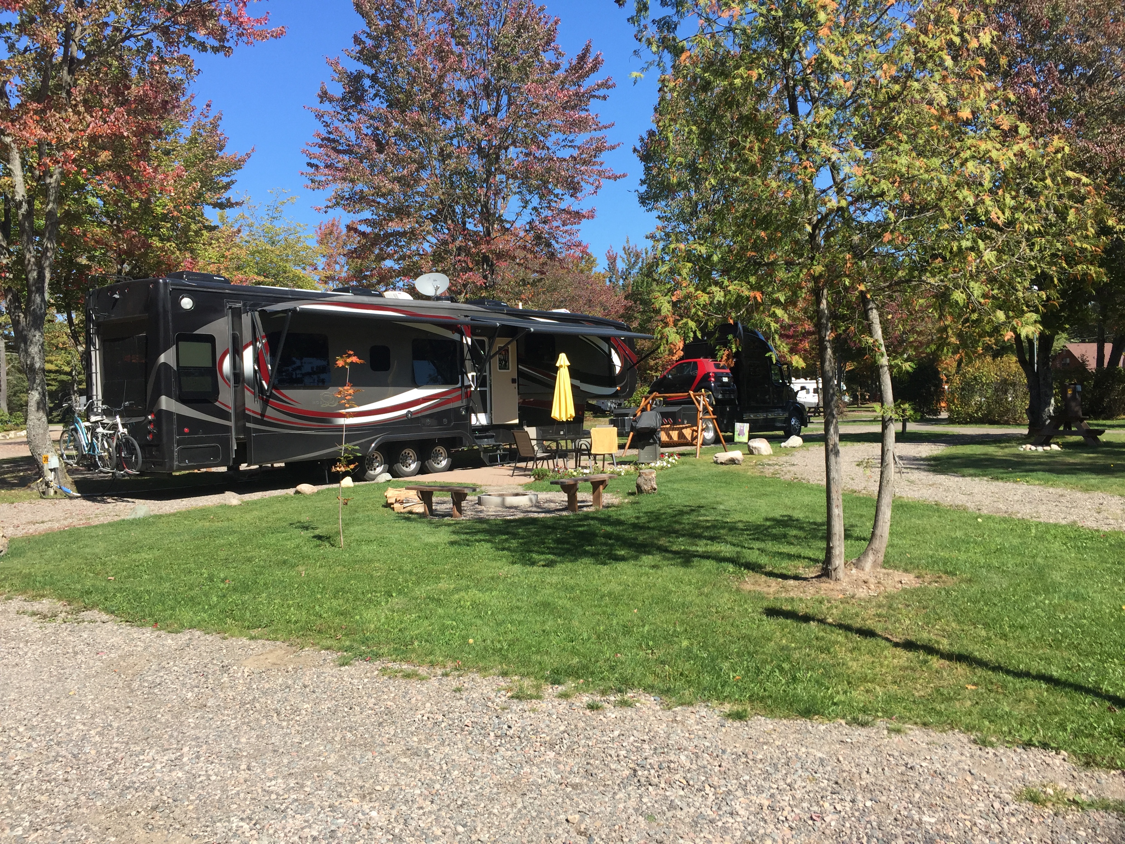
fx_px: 942
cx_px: 562
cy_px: 422
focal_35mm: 29
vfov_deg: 48.2
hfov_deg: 61.7
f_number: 2.2
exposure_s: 1/1276
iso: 32
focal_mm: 4.15
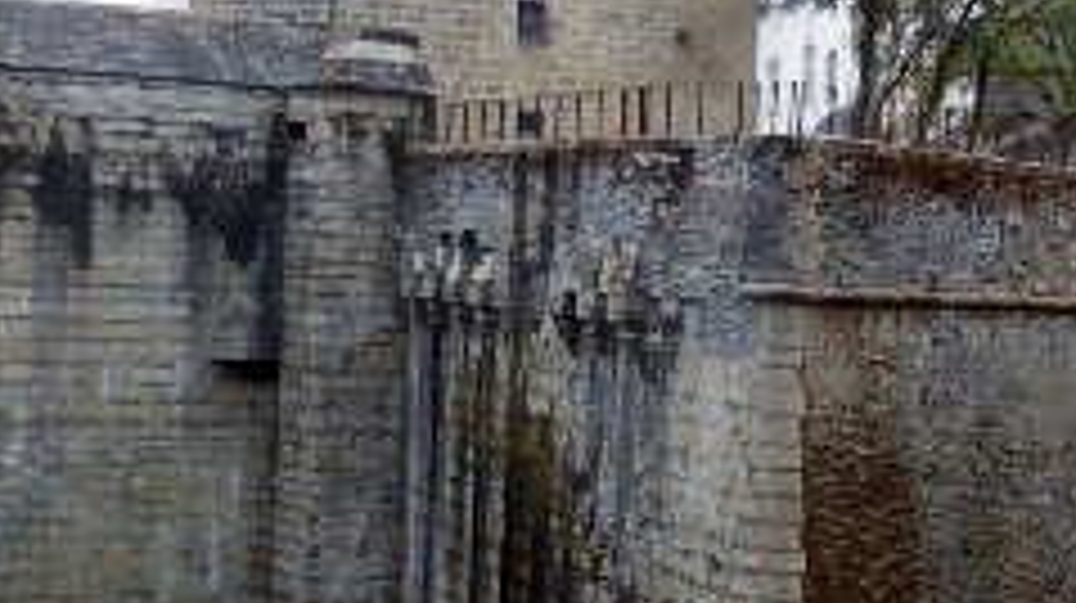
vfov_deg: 16.5
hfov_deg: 28.7
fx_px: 2081
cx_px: 752
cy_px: 405
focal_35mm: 73
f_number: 3.3
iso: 125
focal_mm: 4.5
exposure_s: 1/500
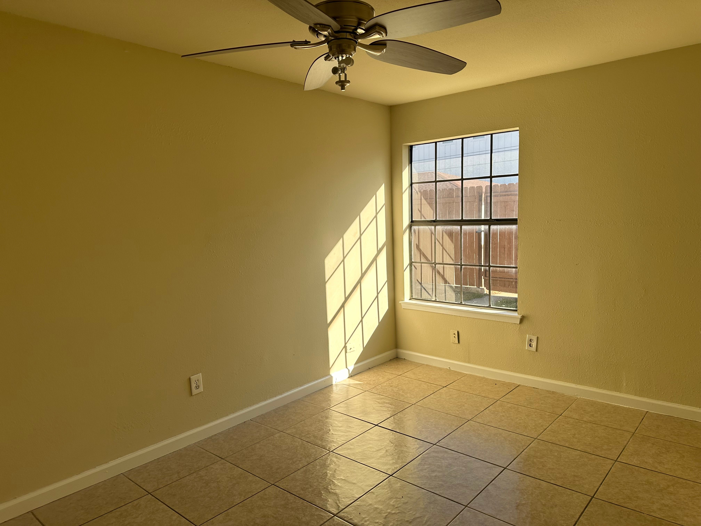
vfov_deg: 56.8
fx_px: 486
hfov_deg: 71.6
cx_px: 350
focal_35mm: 24
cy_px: 263
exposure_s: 1/850
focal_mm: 6.86
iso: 80
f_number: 1.78
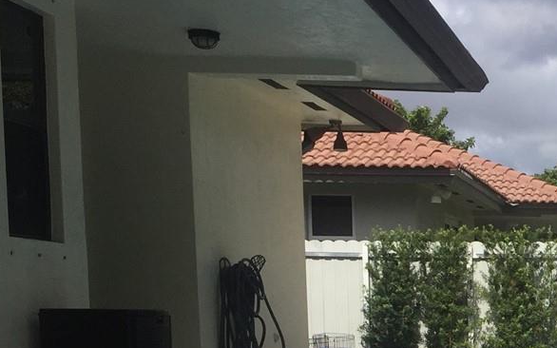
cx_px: 722
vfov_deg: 14.8
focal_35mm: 84
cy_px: 460
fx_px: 1275
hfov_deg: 22.1
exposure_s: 1/3597
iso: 32
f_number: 2.2
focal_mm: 4.15
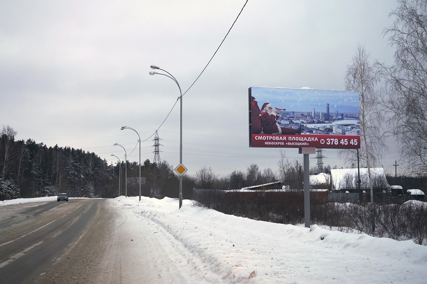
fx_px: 533
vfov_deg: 29.8
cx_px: 214
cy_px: 142
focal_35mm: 45
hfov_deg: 43.6
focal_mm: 30
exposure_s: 1/60
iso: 100
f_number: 4
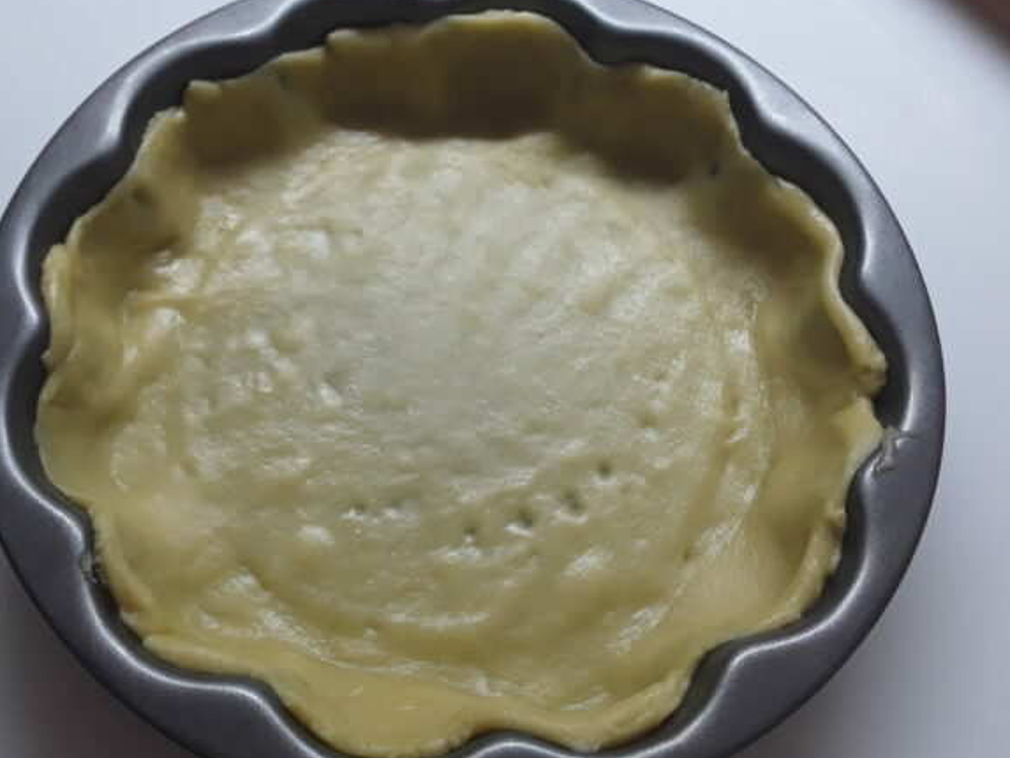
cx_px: 472
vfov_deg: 42.9
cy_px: 341
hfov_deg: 55.3
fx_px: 963
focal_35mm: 33
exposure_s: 1/100
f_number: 1.9
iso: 64
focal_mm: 2.91
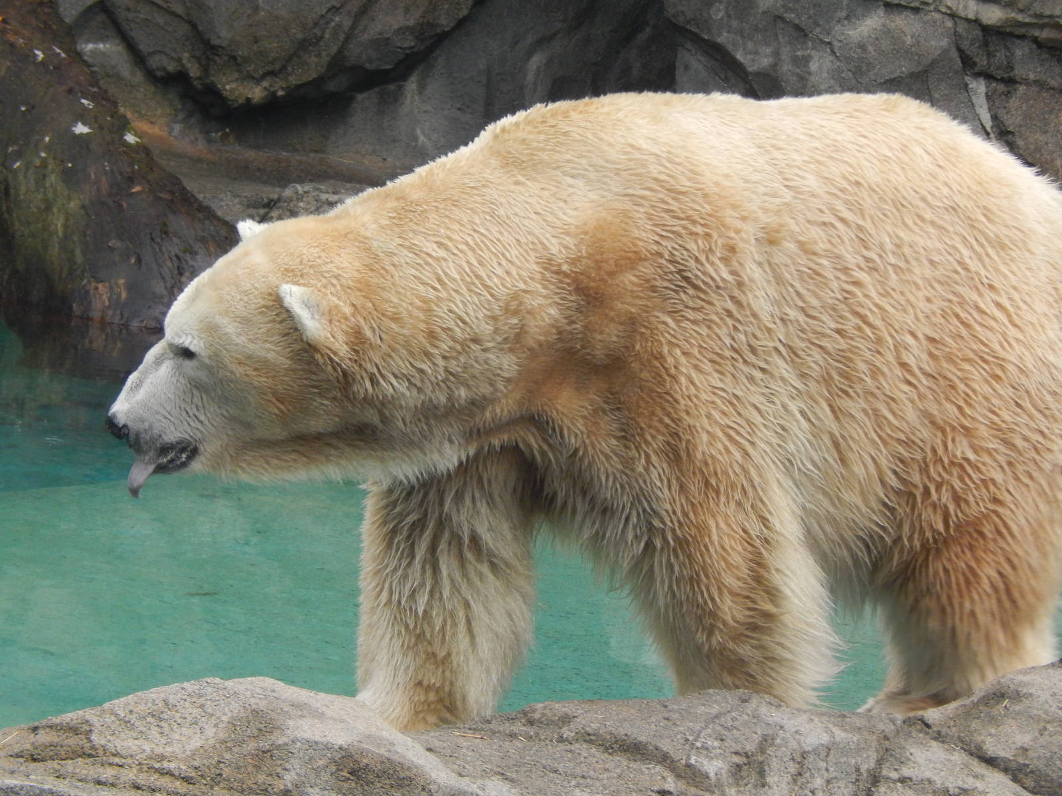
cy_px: 398
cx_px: 531
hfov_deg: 10.7
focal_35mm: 184
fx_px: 5645
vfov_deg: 8.1
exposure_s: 1/200
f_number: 5.3
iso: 400
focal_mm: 32.8
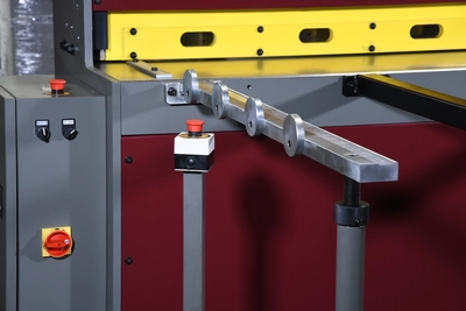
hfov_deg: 18.9
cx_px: 233
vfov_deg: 12.7
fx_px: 1398
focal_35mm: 108
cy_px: 156
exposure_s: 1/10
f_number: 8
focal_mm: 72
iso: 400
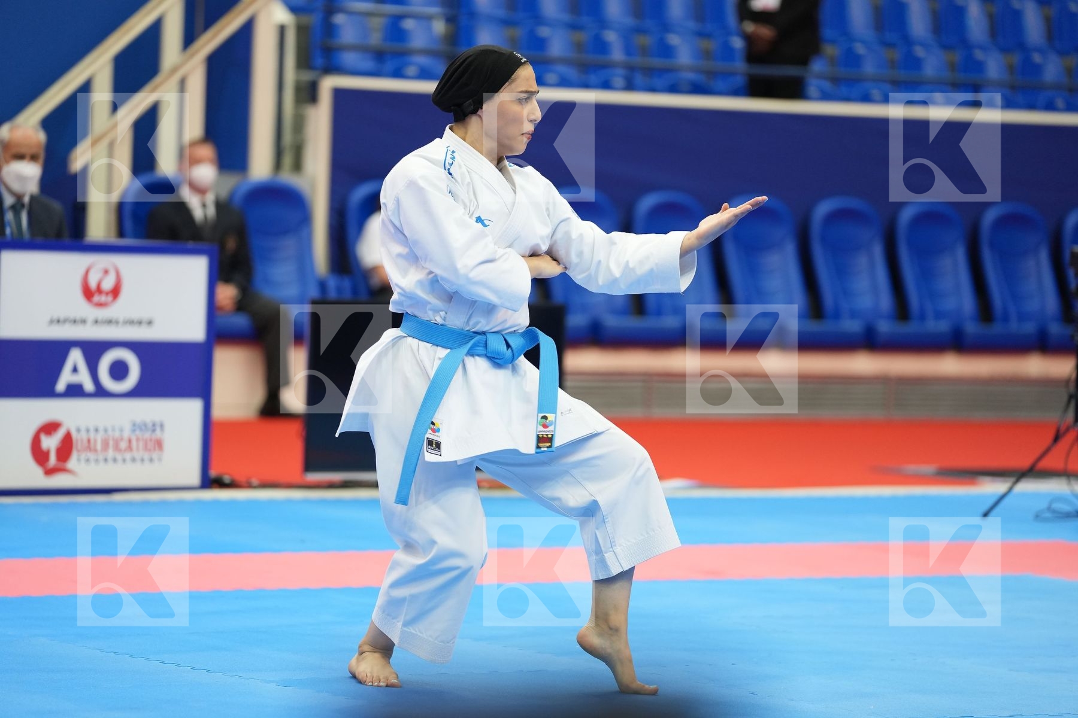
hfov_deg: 13.9
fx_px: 4431
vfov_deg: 9.3
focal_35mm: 148
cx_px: 539
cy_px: 359
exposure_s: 1/500
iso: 1250
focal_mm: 148
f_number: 2.8
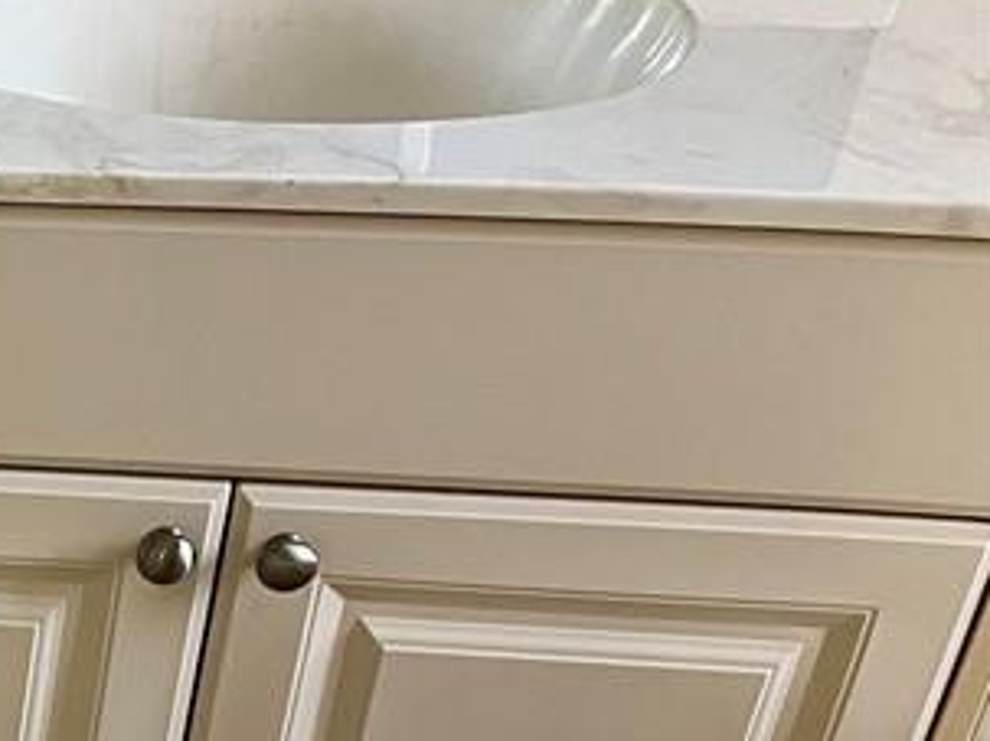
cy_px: 950
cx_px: -673
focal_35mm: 88
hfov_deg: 18.5
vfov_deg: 16.0
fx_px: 2516
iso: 250
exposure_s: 1/60
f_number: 1.6
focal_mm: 5.1
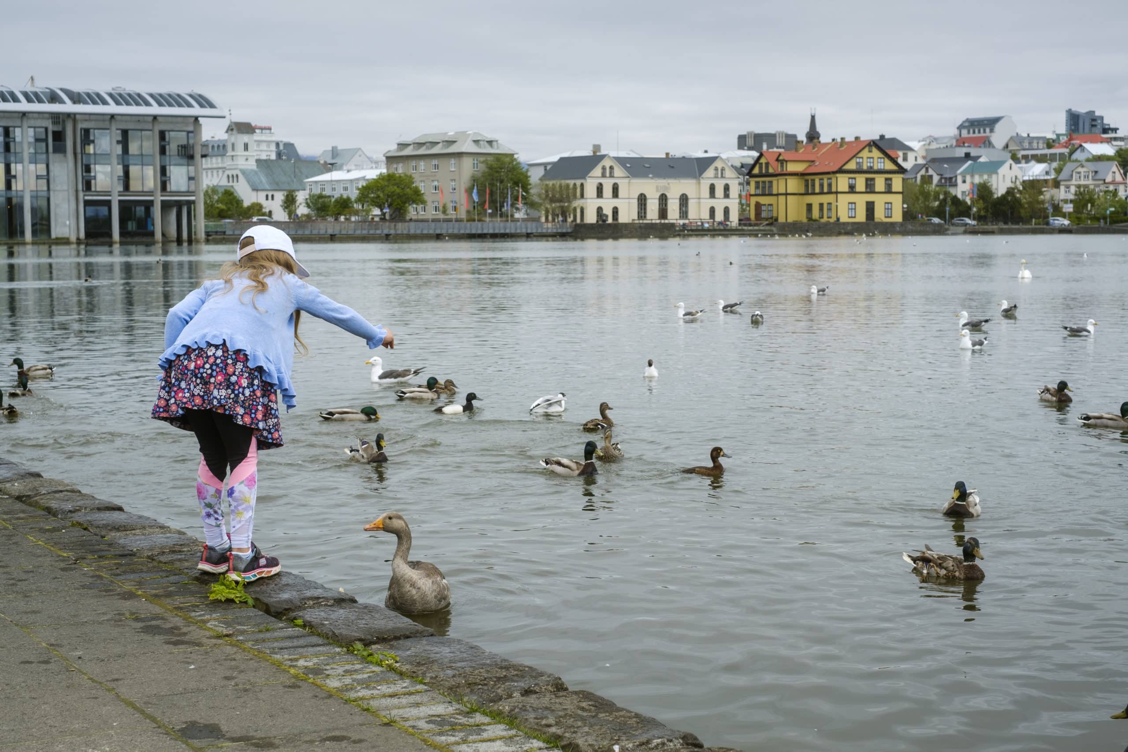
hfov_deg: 37.5
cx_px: 564
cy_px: 376
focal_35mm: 53
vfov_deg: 25.5
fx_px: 1661
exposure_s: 1/480
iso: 200
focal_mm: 35
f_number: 6.4
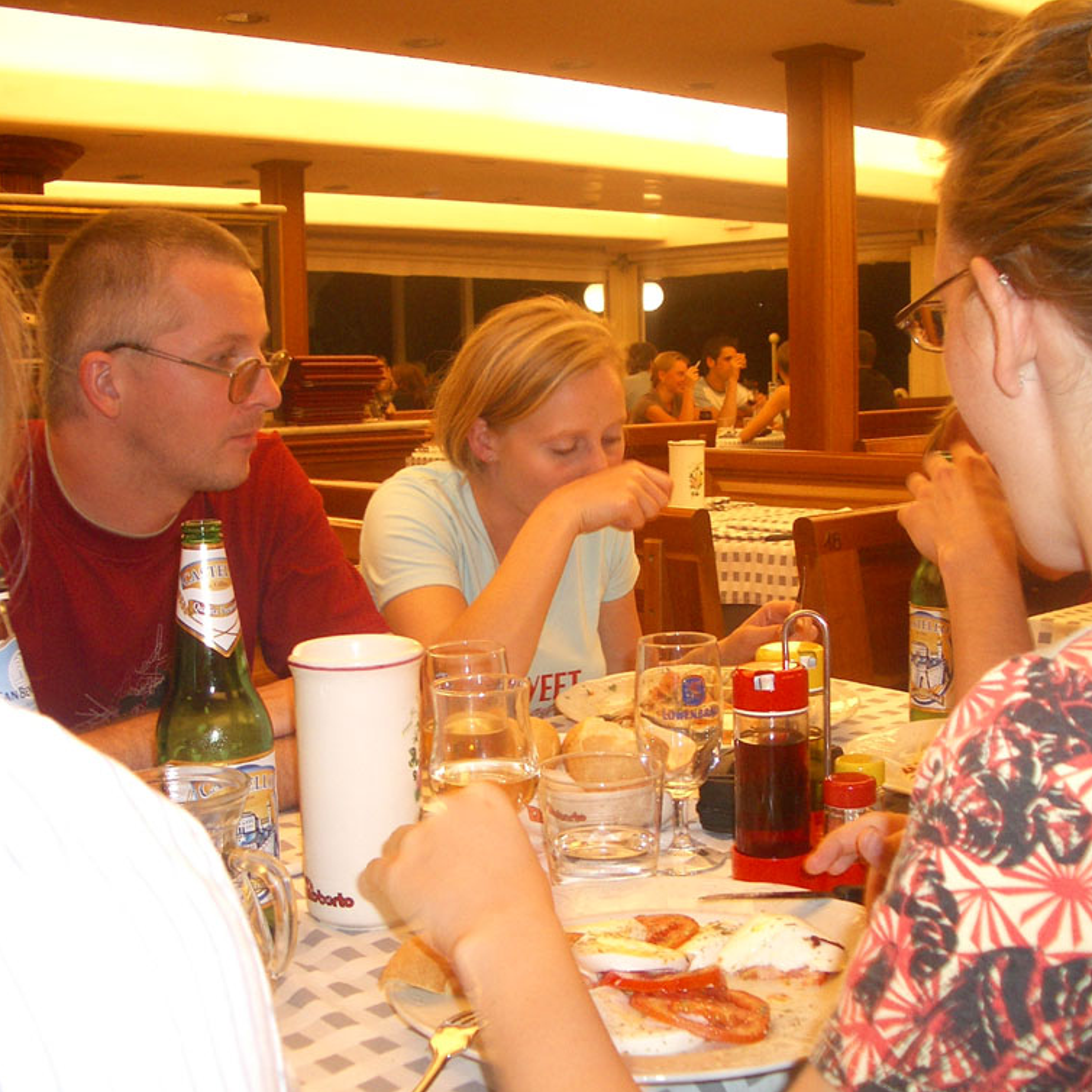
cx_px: 540
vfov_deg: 40.0
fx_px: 1499
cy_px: 543
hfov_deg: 40.0
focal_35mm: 42
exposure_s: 1/30
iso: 100
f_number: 2.6
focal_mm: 5.8
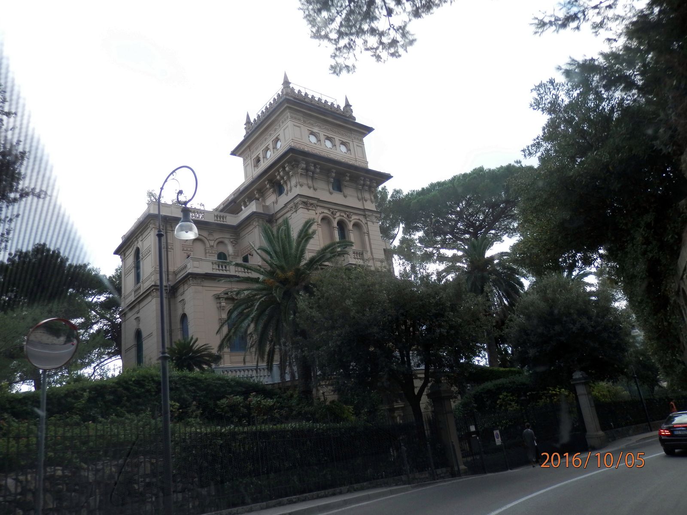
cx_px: 344
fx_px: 496
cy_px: 258
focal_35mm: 25
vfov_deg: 54.9
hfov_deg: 69.4
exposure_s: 1/320
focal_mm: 4.5
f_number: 3
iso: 80
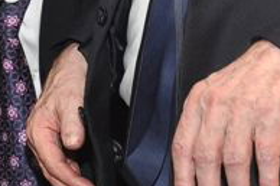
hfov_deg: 8.7
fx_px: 1725
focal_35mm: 222
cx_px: -297
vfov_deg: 6.2
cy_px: 23
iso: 320
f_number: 5
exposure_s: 1/60
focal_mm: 28
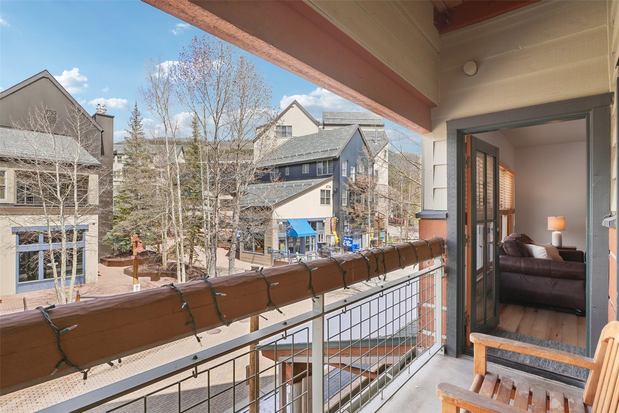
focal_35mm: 16
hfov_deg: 95.0
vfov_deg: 72.0
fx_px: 284
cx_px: 310
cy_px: 206
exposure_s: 1/200
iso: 100
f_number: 8
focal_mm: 11
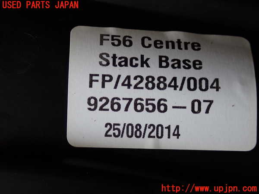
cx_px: 130
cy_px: 97
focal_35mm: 71
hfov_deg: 27.4
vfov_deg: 20.7
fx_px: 531
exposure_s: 1/125
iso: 200
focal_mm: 12.73
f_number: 3.9
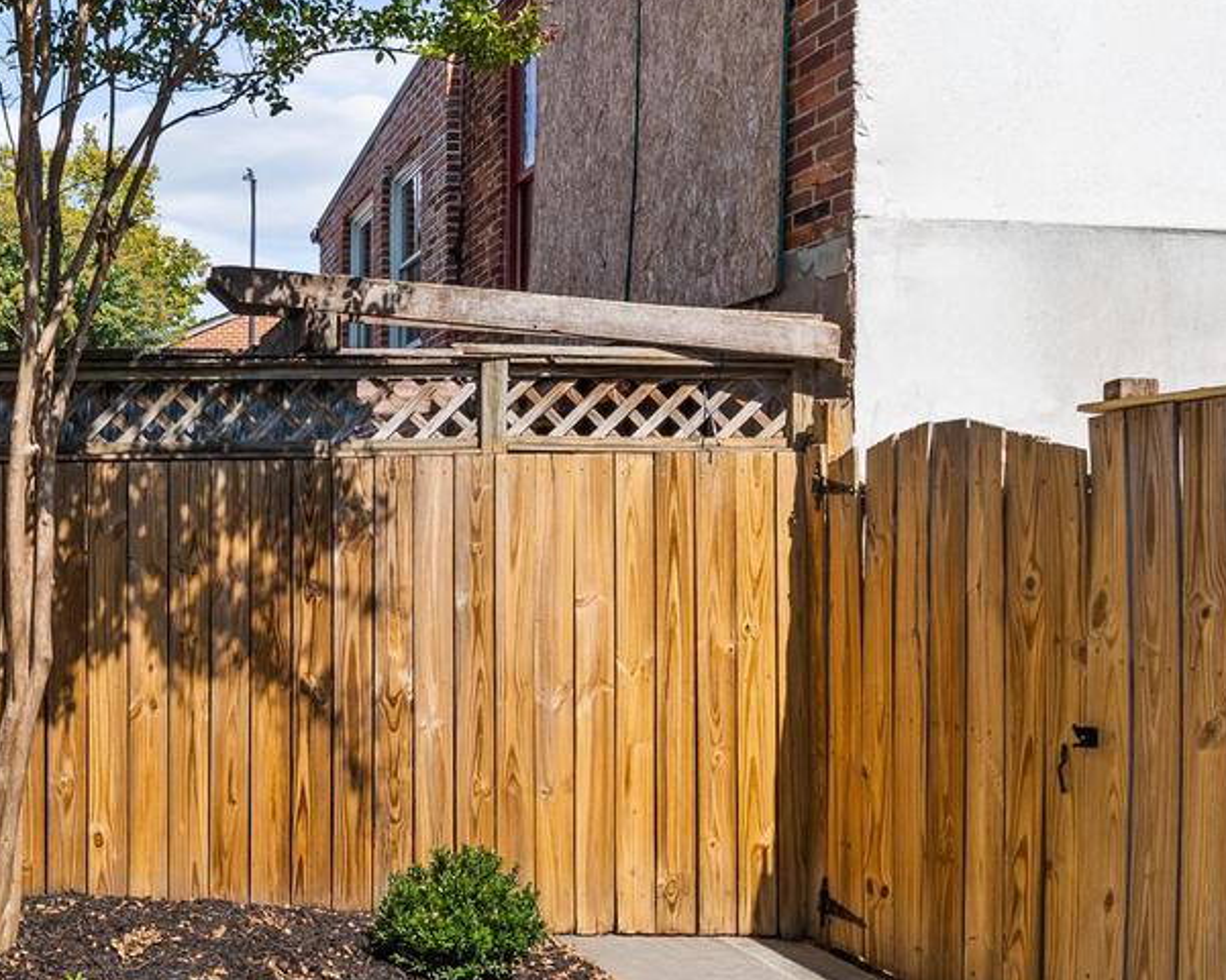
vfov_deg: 41.0
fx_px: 1306
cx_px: 61
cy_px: 576
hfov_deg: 44.4
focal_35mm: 36
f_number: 13
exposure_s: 1/125
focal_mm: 16
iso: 200
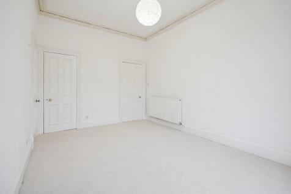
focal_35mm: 16
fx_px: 129
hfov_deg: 96.8
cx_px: 146
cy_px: 97
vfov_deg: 73.7
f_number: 4
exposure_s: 1/50
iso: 500
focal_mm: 16
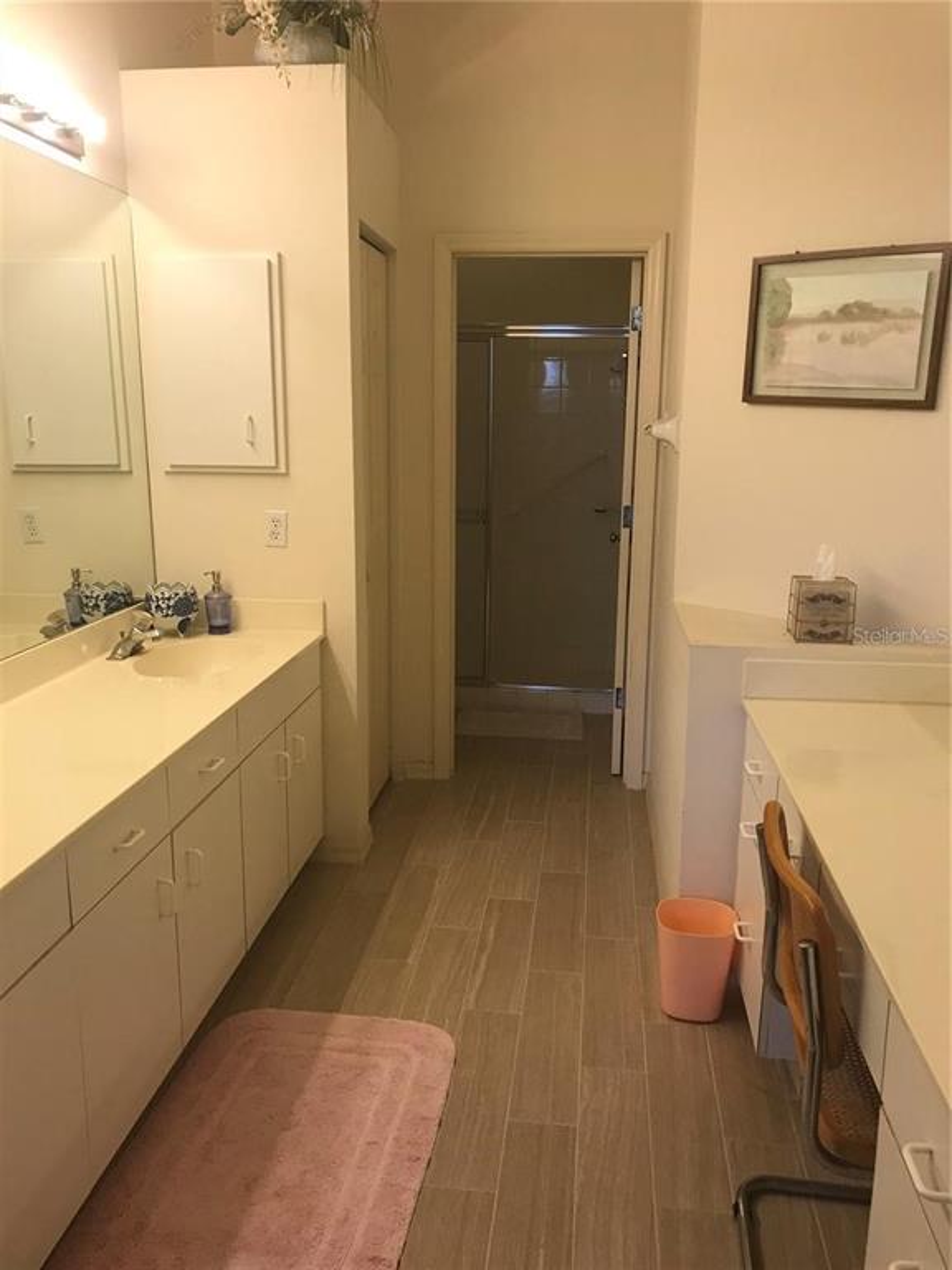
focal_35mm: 28
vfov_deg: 63.4
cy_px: 635
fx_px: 1027
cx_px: 476
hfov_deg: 49.7
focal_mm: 3.99
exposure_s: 1/40
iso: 20
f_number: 1.8
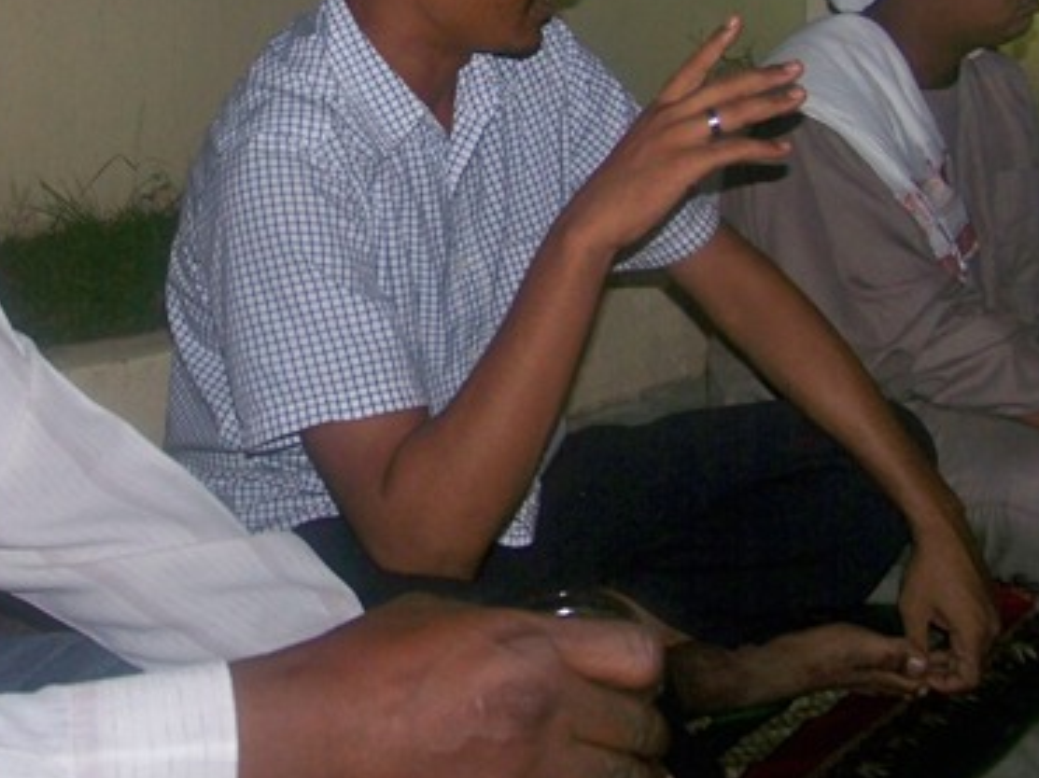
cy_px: 134
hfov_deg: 33.2
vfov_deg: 25.1
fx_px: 1710
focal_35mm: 57
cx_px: 277
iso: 200
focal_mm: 5.85
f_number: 2.8
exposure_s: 1/30
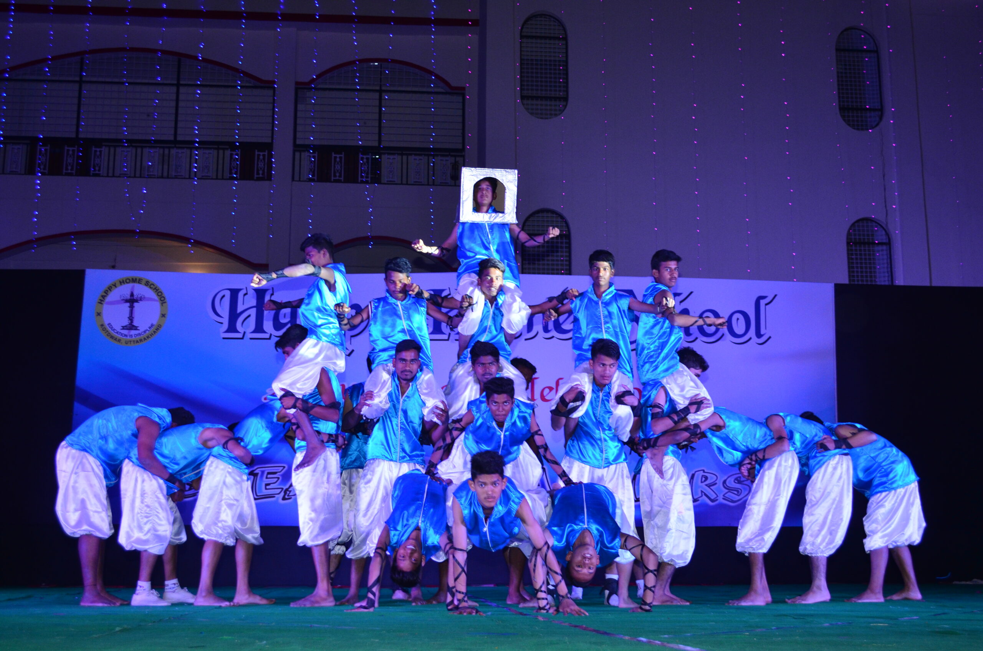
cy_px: 326
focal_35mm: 45
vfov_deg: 29.7
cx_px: 492
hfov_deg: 43.7
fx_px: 1226
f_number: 4.5
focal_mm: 30
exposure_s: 1/125
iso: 800
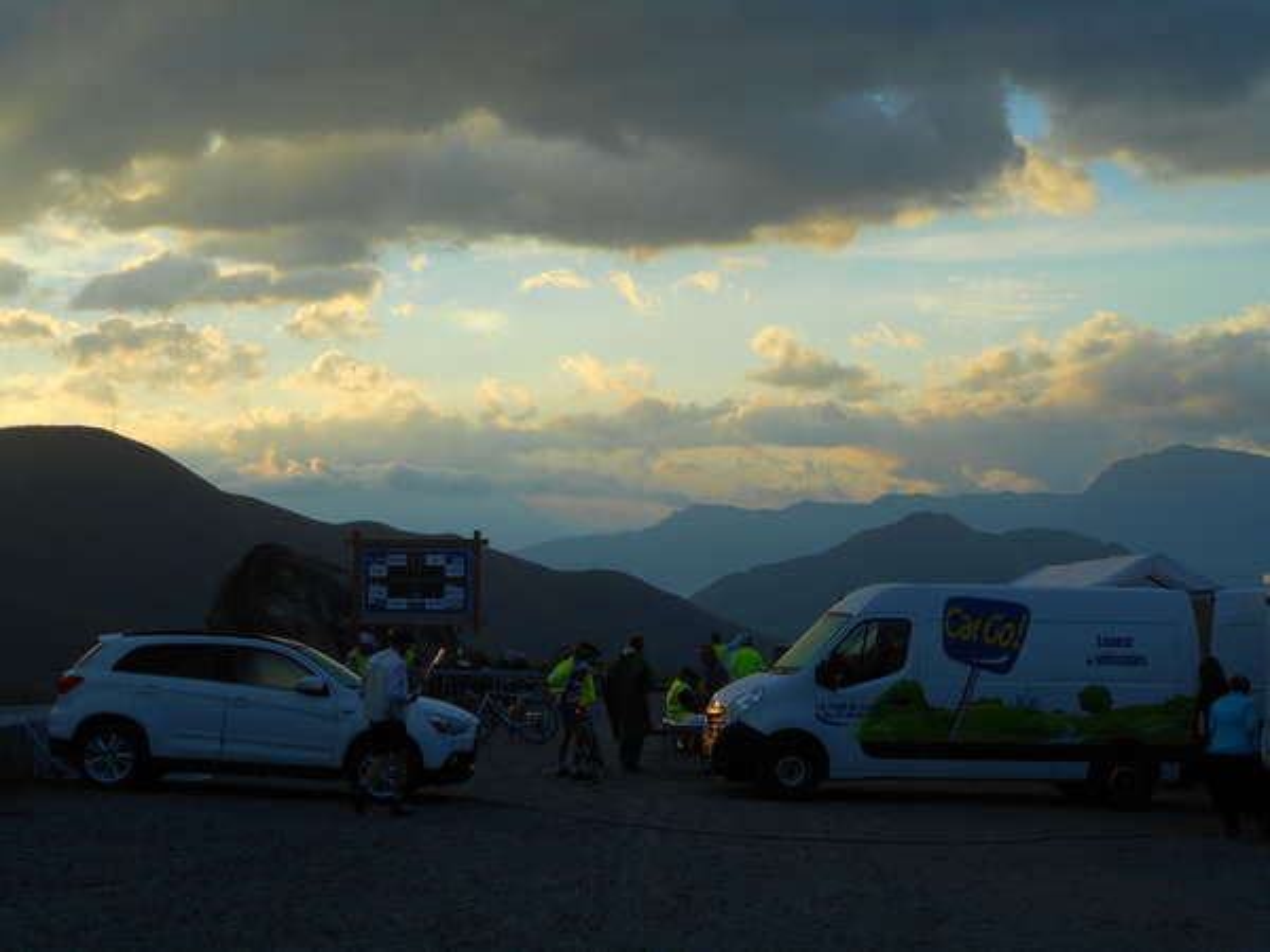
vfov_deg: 24.8
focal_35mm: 59
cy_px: 476
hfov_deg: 32.7
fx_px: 2165
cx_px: 635
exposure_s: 1/200
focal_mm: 10.5
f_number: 5.1
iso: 80
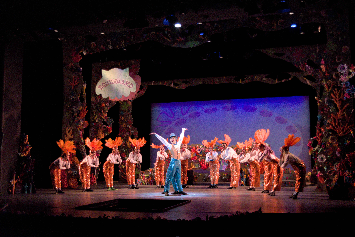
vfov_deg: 31.9
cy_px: 118
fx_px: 414
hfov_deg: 46.4
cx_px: 178
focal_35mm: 42
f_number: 4.2
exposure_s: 1/400
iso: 3200
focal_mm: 28
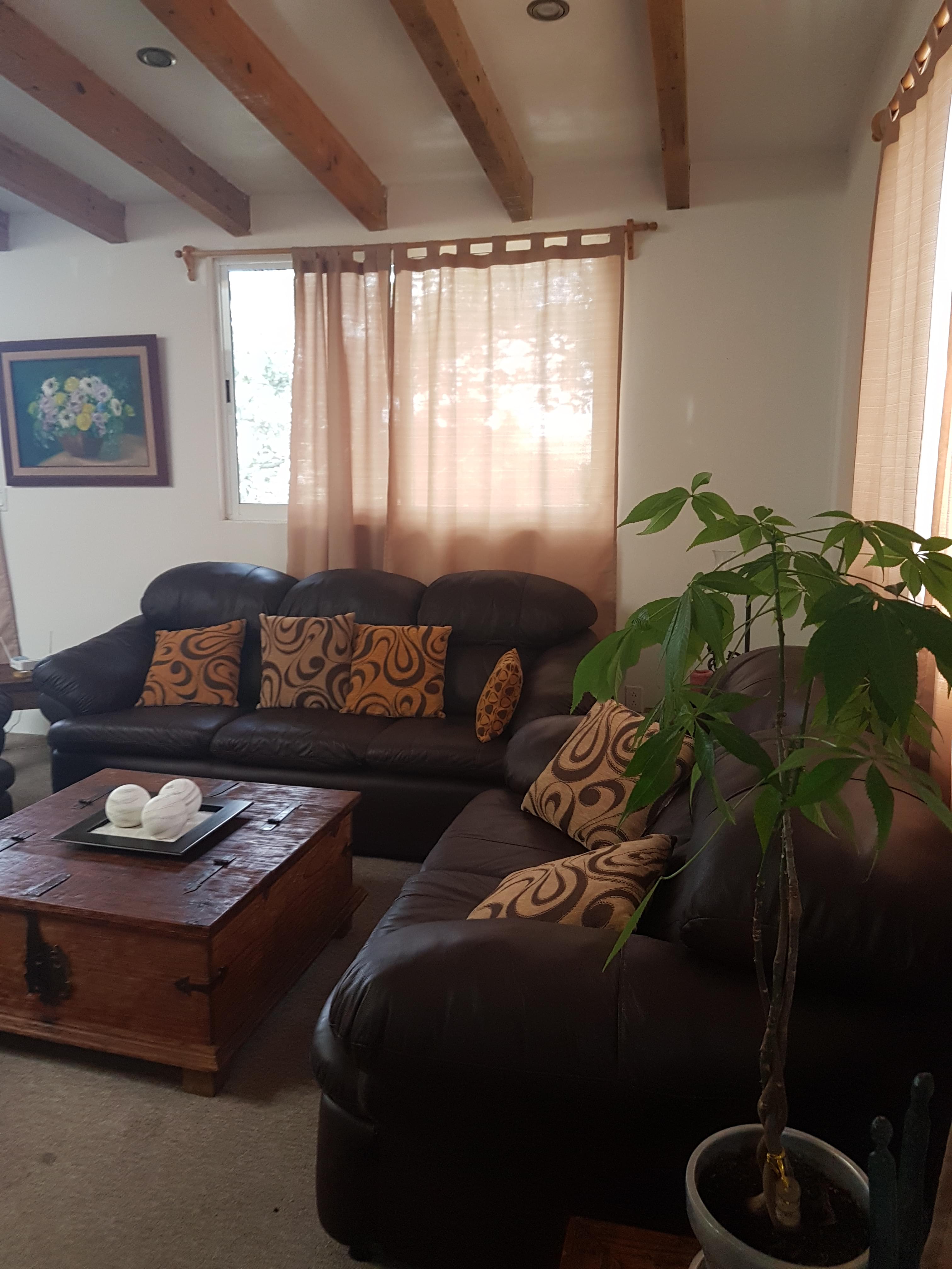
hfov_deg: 53.1
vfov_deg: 67.3
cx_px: 476
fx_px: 953
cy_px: 634
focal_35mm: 26
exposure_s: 1/60
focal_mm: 4.2
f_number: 1.7
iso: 160
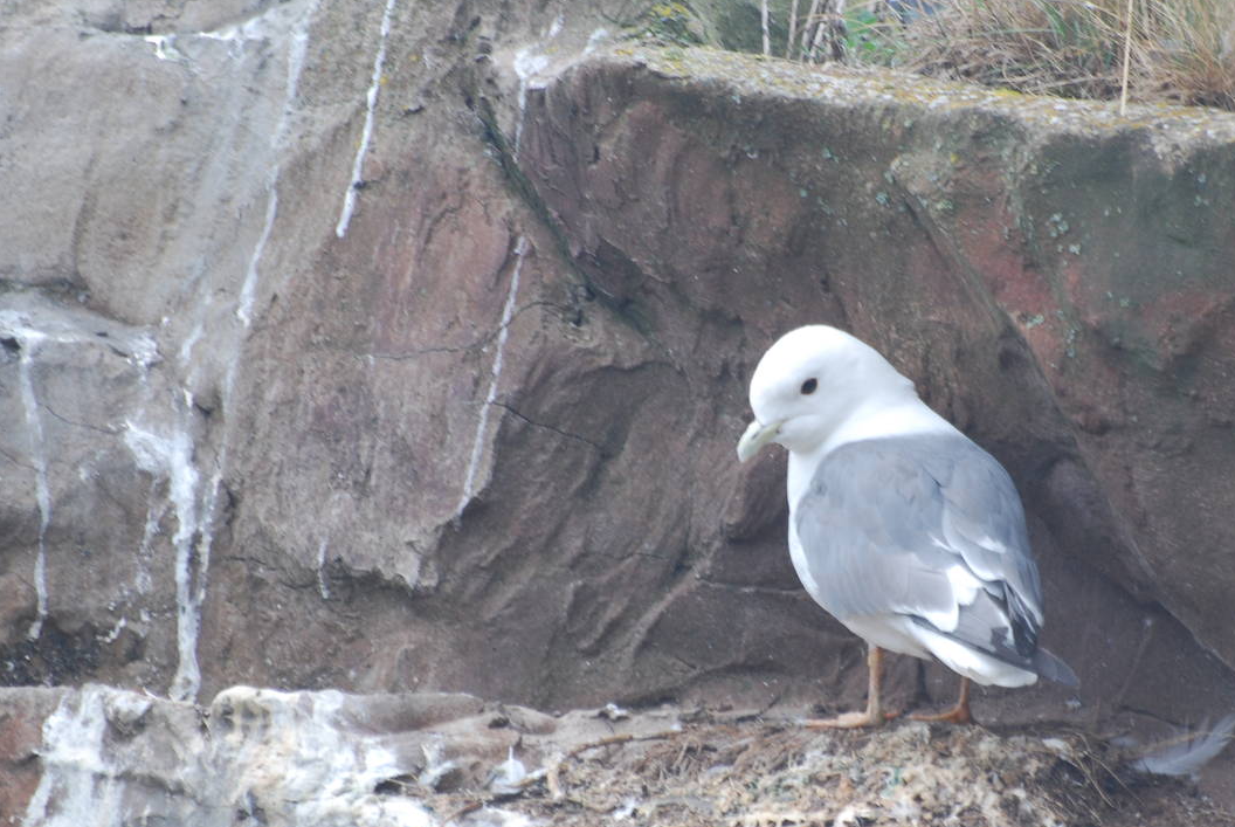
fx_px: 23425
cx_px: 801
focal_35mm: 682
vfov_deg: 2.0
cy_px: 470
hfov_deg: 3.0
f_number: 5.6
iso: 220
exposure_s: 1/125
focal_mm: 300
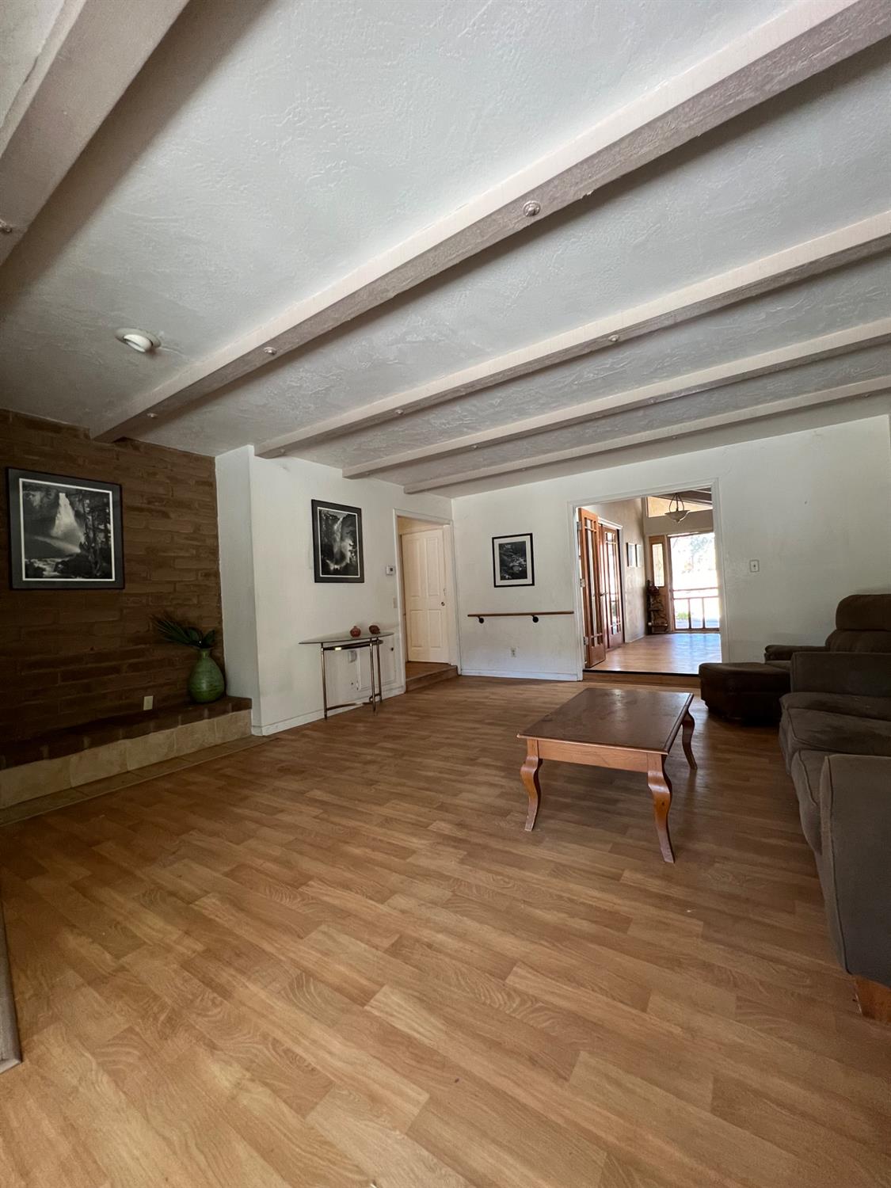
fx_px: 446
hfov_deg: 89.9
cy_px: 594
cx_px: 446
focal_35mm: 13
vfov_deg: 106.2
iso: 250
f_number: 1.8
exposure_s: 1/60
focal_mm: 1.57
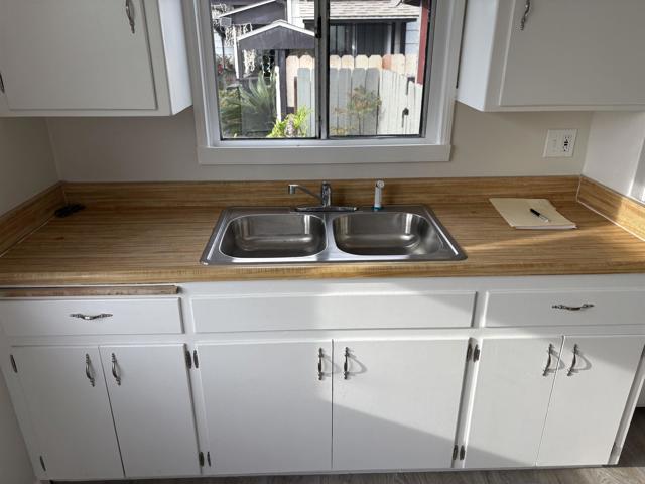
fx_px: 484
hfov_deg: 67.3
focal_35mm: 26
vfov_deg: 53.1
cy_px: 242
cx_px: 322
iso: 50
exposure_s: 1/390
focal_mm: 5.96
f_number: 1.6
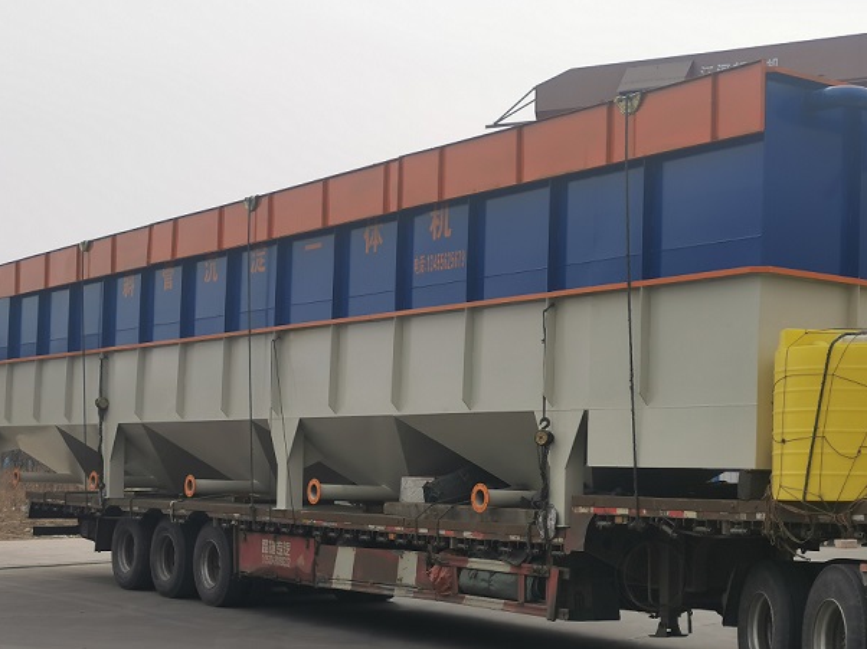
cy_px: 386
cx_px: 477
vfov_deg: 22.5
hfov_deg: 29.8
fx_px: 1627
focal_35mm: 65
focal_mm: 5.58
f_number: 1.8
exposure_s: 1/2326
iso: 50
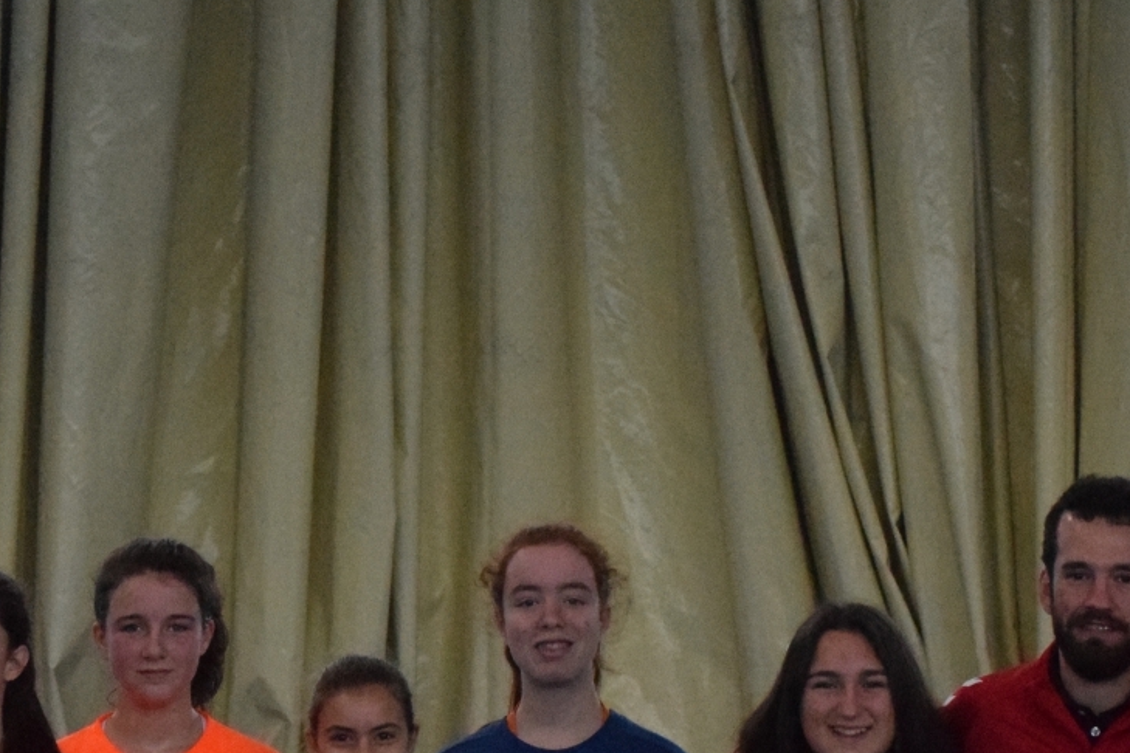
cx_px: 228
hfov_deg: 9.1
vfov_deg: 6.0
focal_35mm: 226
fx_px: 7105
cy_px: 963
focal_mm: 55
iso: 6400
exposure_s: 1/640
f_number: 7.1
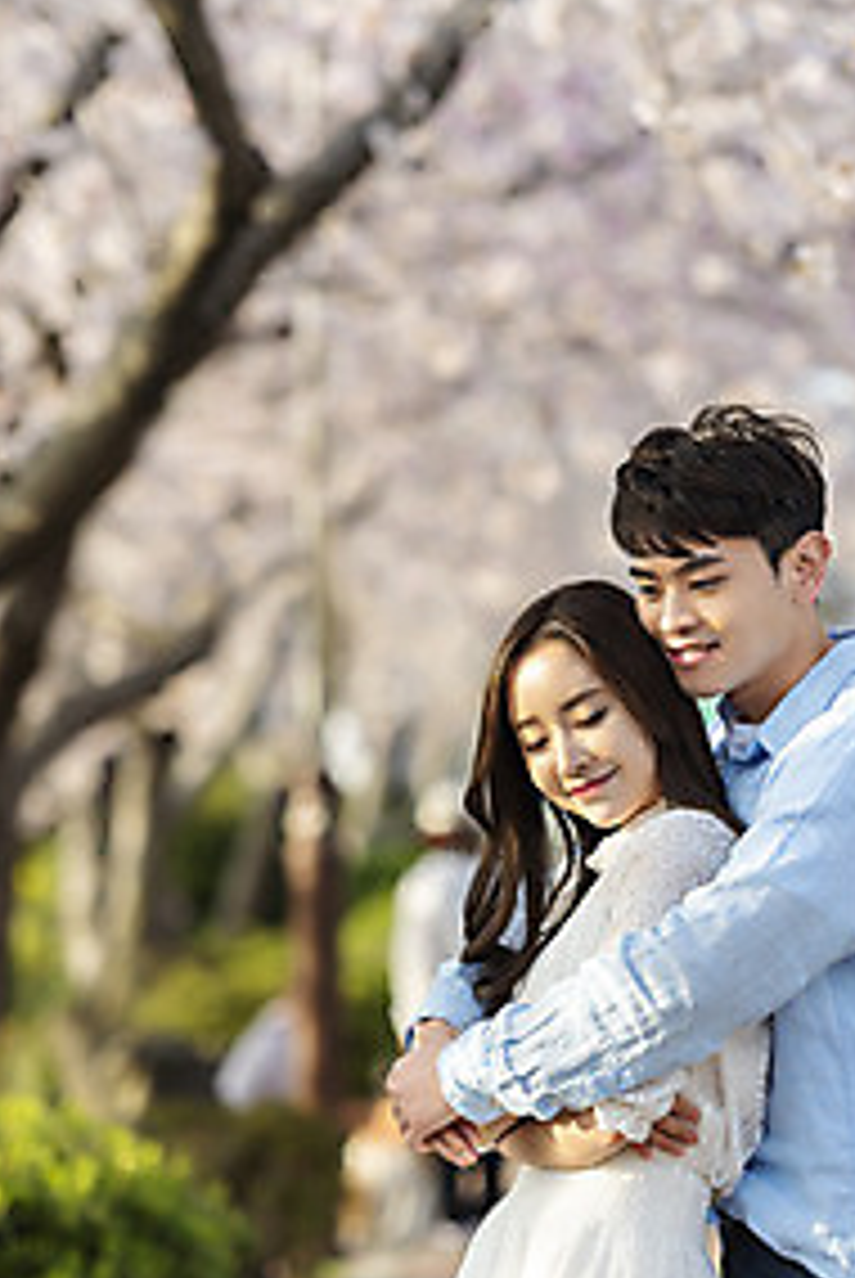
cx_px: 506
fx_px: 6752
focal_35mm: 190
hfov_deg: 7.2
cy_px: 531
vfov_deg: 10.8
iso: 100
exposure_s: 1/320
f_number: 2.8
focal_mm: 135
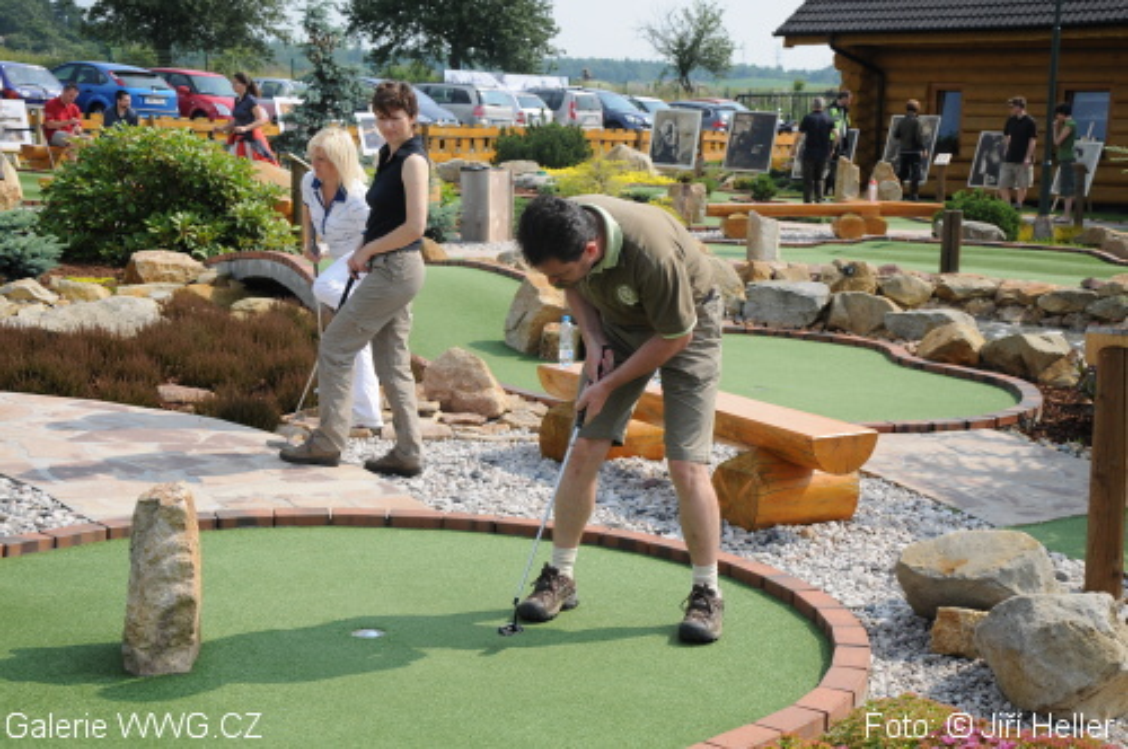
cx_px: 564
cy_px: 374
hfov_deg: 31.9
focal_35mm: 63
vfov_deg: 21.5
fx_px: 1971
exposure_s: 1/640
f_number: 7.1
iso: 200
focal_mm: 42
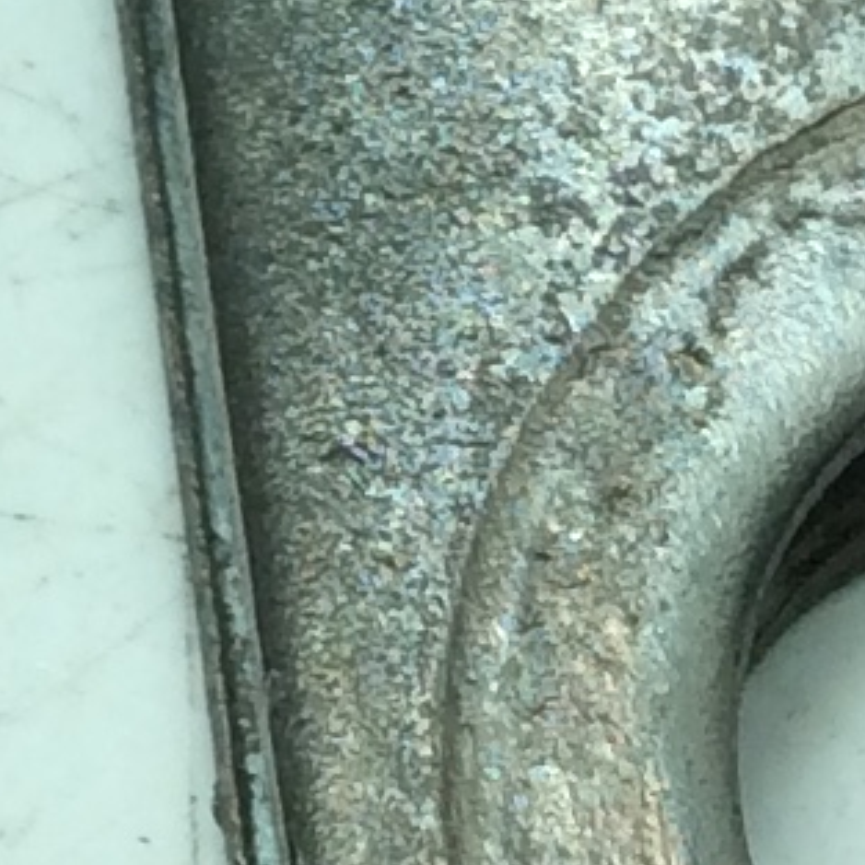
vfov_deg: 7.3
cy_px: -525
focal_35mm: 234
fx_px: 6615
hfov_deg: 7.4
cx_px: -340
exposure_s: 1/414
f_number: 2.4
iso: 32
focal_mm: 3.3
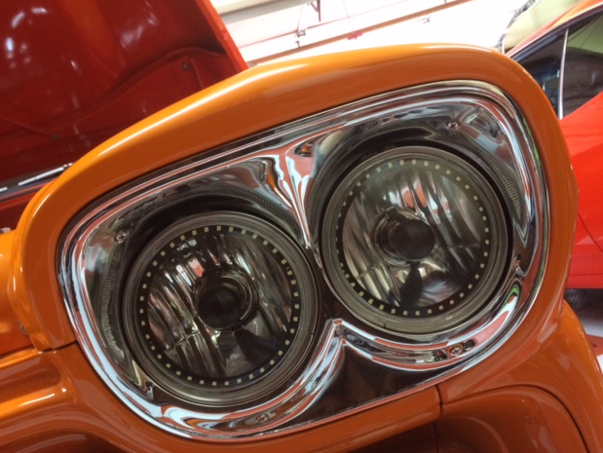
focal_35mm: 31
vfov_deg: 45.5
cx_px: 301
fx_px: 540
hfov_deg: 58.3
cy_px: 221
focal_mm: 4.12
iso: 250
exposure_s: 1/30
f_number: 2.2
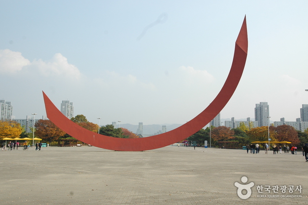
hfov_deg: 48.5
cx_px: 151
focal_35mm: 40
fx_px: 342
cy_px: 100
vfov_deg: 33.4
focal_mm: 26
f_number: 6.3
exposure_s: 1/400
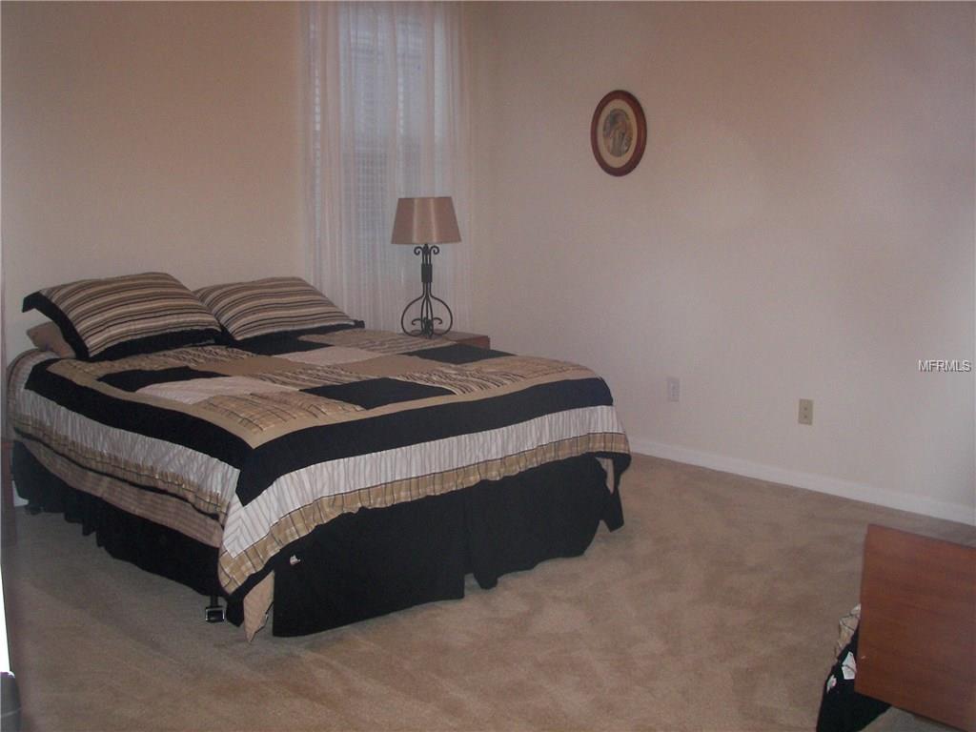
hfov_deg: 51.4
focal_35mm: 36
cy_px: 366
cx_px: 488
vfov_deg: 39.7
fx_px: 1015
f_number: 2.8
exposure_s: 1/30
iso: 160
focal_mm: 6
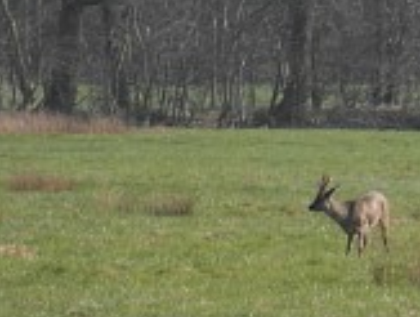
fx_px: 14458
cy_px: 322
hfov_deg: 1.7
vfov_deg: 1.3
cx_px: 451
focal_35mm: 1189
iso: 80
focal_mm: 73
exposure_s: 1/250
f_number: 5.8
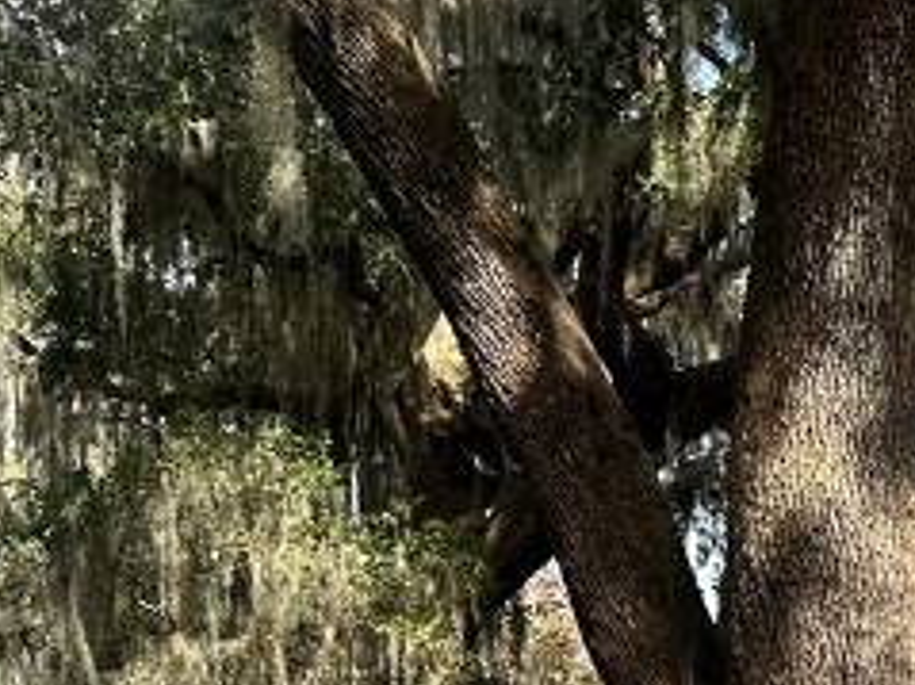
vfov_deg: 13.2
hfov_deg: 15.5
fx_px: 2721
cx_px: 1803
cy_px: 1148
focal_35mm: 103
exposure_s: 1/2299
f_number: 1.78
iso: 80
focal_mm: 6.86
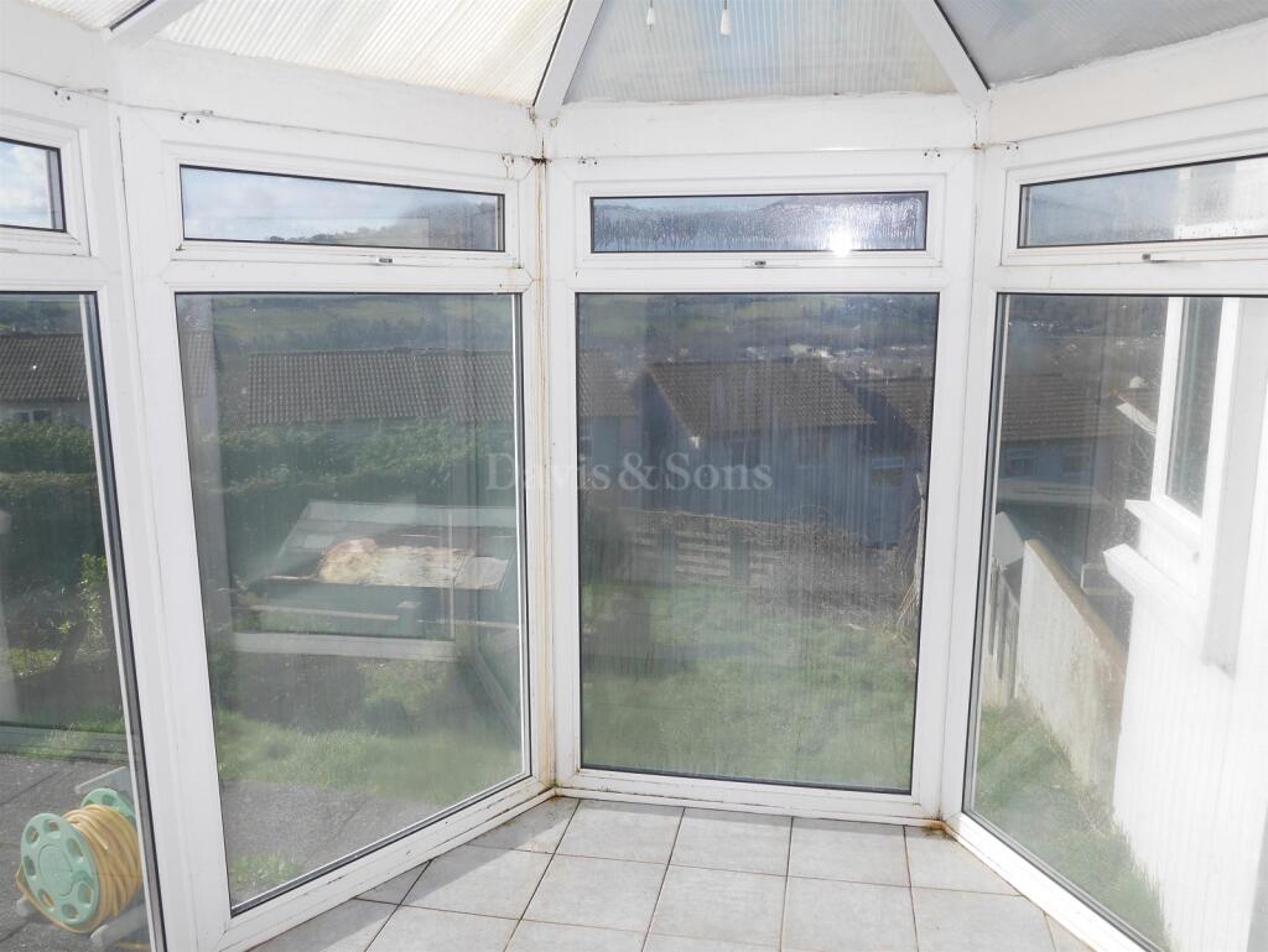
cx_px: 634
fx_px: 1026
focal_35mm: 28
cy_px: 476
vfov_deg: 49.8
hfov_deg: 63.4
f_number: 10
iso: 200
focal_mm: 14
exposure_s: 1/250
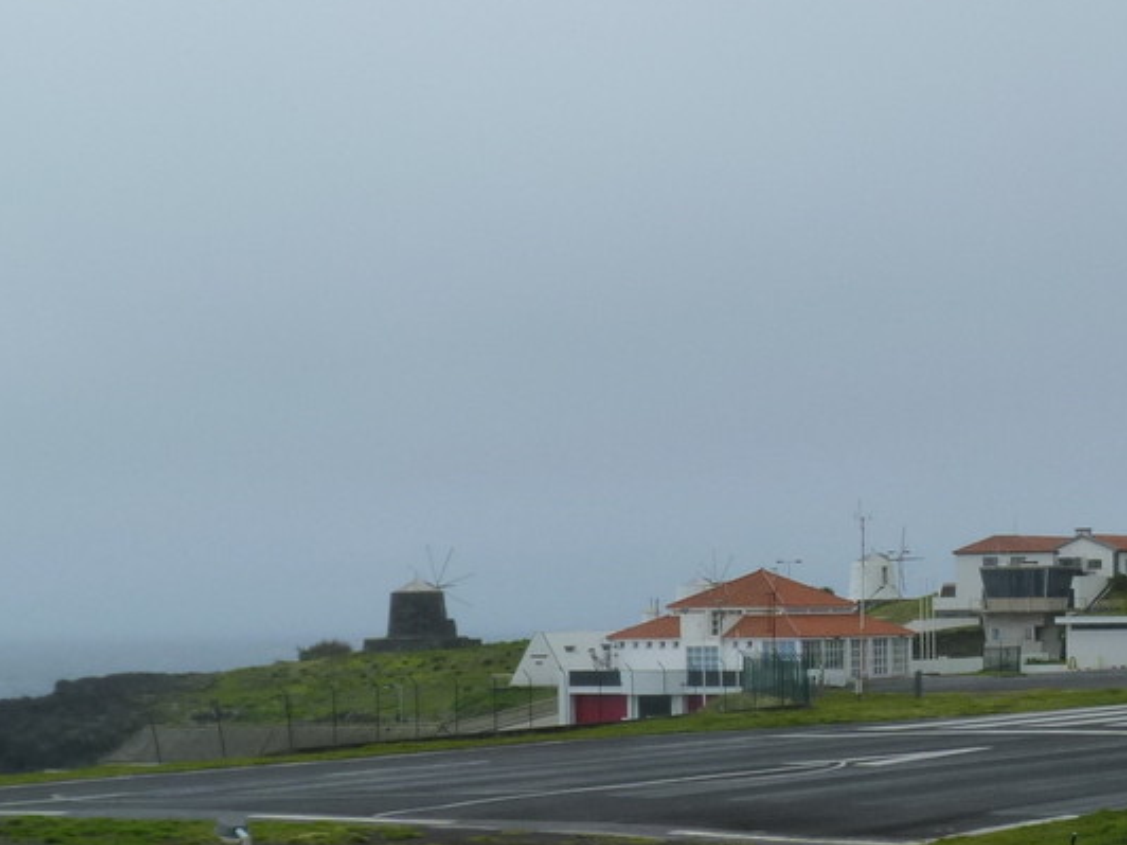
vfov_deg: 16.6
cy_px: 493
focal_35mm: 89
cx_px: 1061
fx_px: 2898
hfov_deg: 21.4
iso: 125
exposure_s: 1/250
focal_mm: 6.6
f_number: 4.5
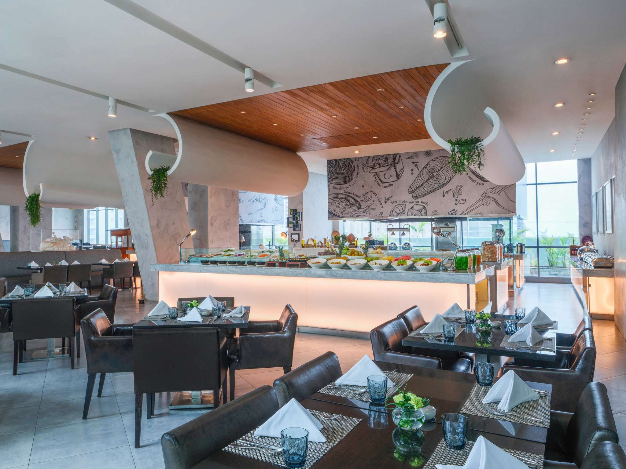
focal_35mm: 25
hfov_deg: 69.4
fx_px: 452
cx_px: 313
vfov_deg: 54.9
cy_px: 234
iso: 400
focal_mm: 31.7
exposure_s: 1/3.5
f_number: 16
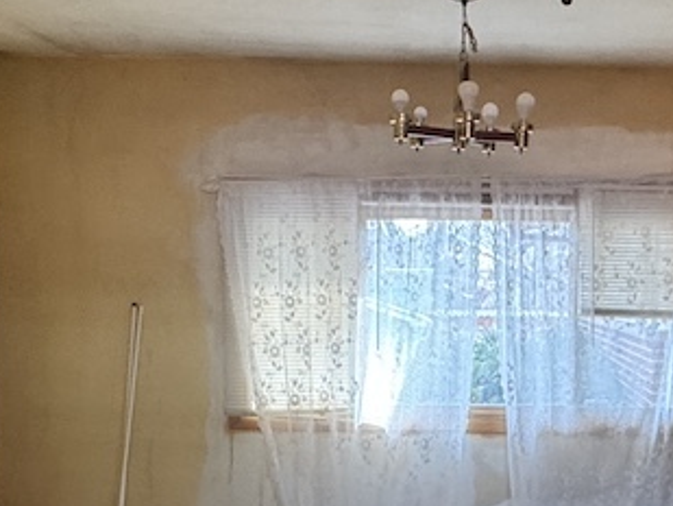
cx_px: 510
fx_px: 1128
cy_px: 377
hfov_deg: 32.6
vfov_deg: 25.0
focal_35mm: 58
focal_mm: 2.22
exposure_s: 1/99
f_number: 2.2
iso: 250
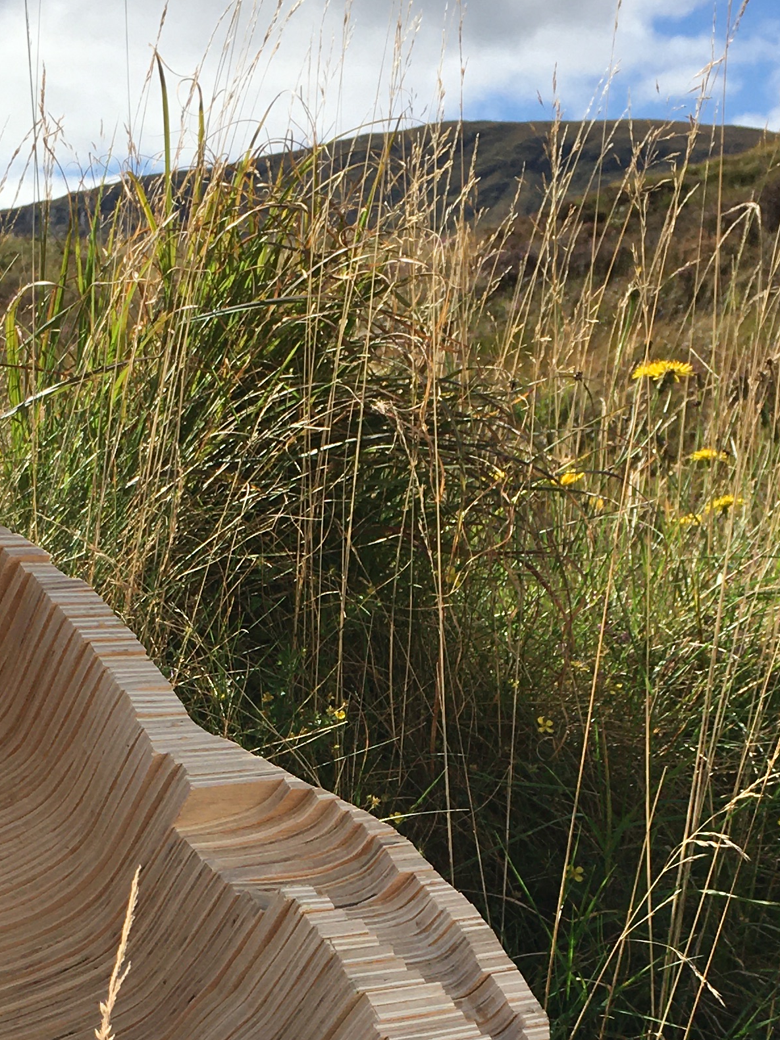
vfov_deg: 25.4
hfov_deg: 19.9
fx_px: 2223
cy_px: 957
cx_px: 371
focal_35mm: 74
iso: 25
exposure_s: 1/1709
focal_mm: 4.15
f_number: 2.2
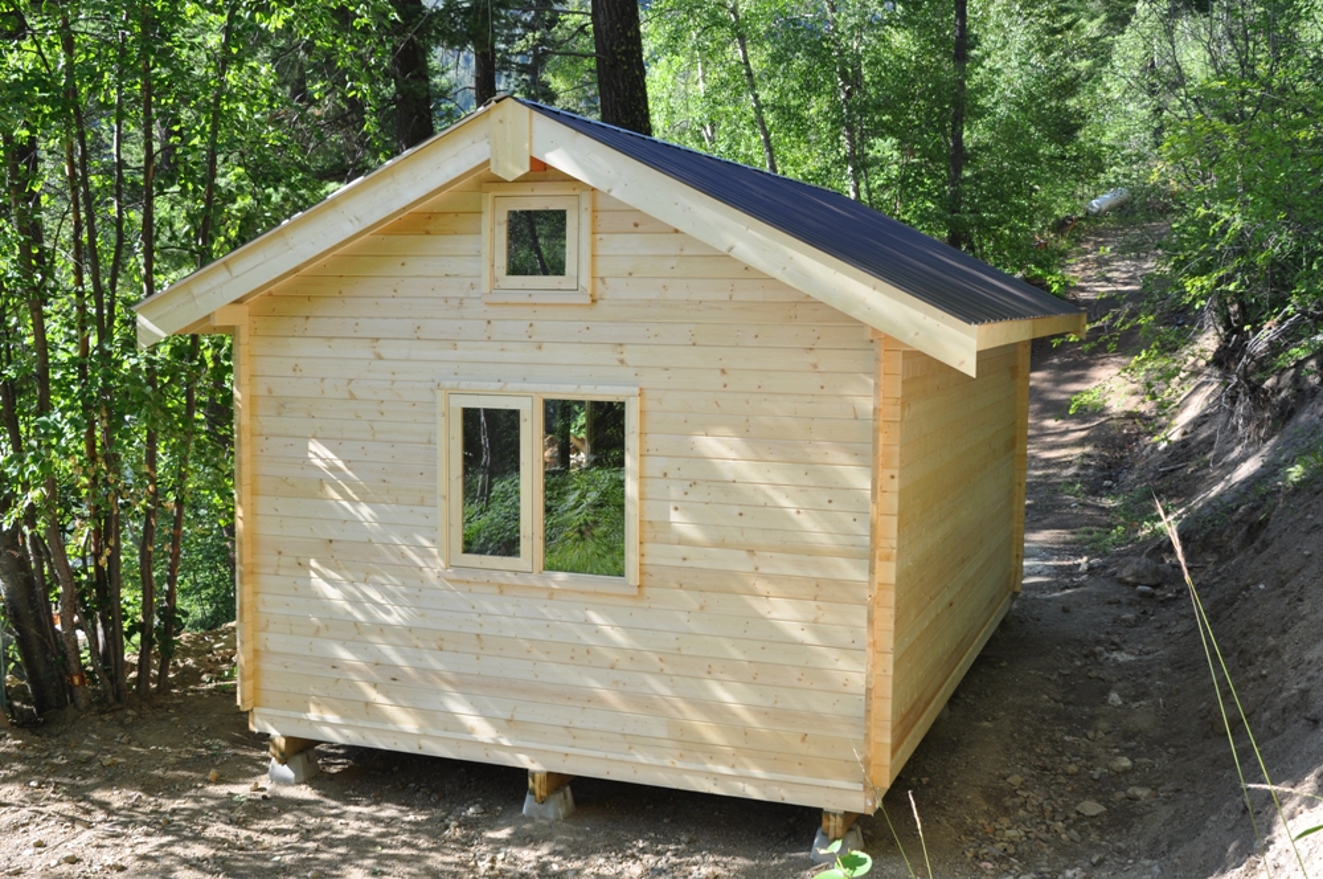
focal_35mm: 39
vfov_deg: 34.1
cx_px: 662
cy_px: 440
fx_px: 1431
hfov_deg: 49.6
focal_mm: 26
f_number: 9
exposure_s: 1/80
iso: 200
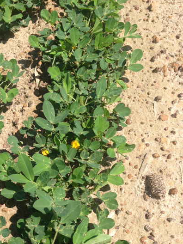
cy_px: 164
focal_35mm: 50
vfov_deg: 37.7
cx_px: 49
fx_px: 352
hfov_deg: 28.7
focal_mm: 4.12
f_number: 2.4
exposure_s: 1/1427
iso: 50
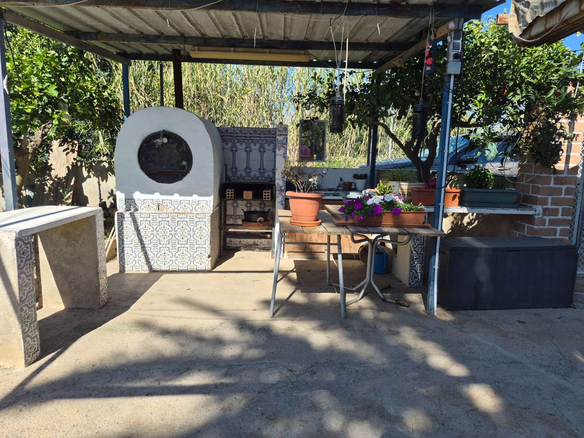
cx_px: 292
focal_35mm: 23
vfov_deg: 58.9
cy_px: 219
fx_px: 388
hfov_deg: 73.9
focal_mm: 5.4
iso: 80
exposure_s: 1/3936
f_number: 1.8
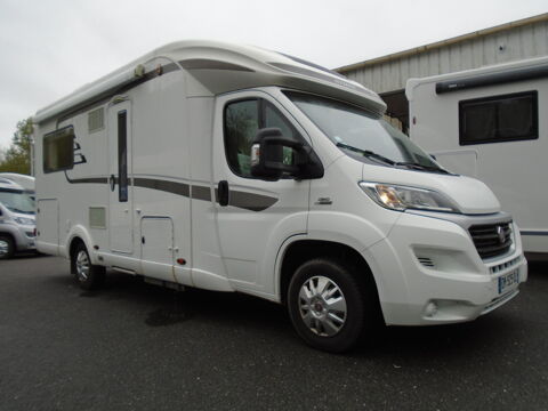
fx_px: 412
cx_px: 274
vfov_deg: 53.1
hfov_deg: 67.3
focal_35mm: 26
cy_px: 206
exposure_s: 1/200
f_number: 3.2
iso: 100
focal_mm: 4.6
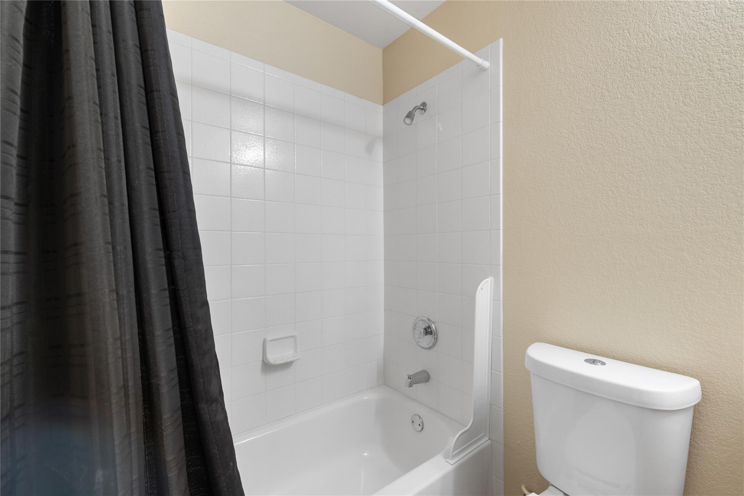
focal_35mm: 16
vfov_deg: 73.8
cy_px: 248
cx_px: 372
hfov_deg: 96.7
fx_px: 331
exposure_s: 2
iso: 400
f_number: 8
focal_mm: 16
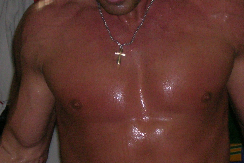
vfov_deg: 6.9
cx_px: 161
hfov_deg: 10.3
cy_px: 52
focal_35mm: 200
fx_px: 1356
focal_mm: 15
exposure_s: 1/60.1
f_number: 4.5
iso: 200
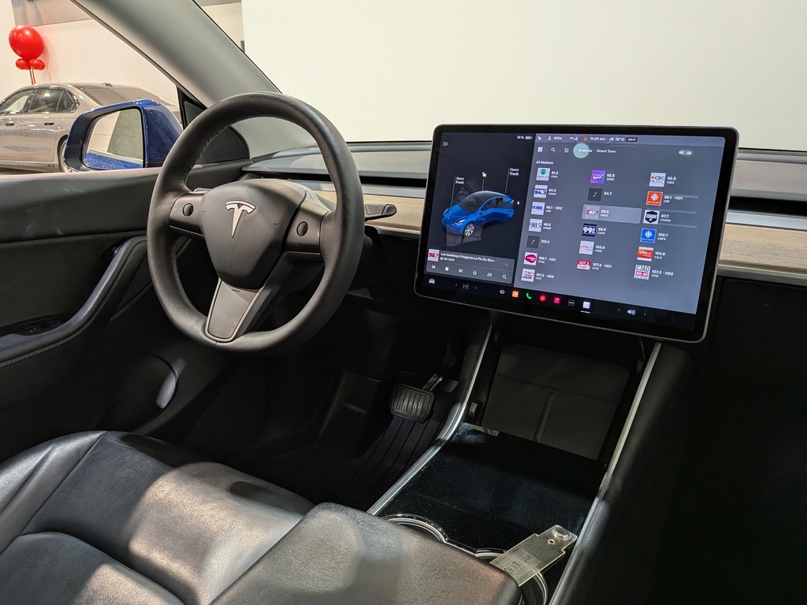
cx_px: 404
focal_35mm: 24
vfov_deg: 56.8
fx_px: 560
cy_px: 302
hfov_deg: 71.6
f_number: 1.7
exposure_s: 1/25
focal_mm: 4.53
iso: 41
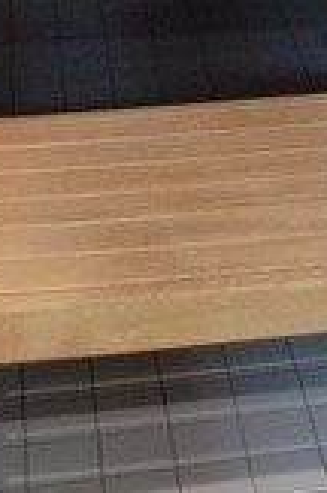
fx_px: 1738
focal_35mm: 127
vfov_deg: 14.3
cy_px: -393
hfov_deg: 10.3
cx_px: 531
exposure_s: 1/15
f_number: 3.5
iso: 3200
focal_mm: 18
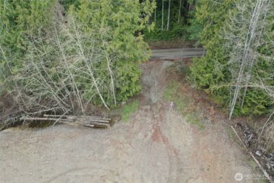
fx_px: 213
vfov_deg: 46.4
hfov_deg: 65.5
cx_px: 137
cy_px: 92
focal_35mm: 28
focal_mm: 10.26
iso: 100
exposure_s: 1/80
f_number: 3.5
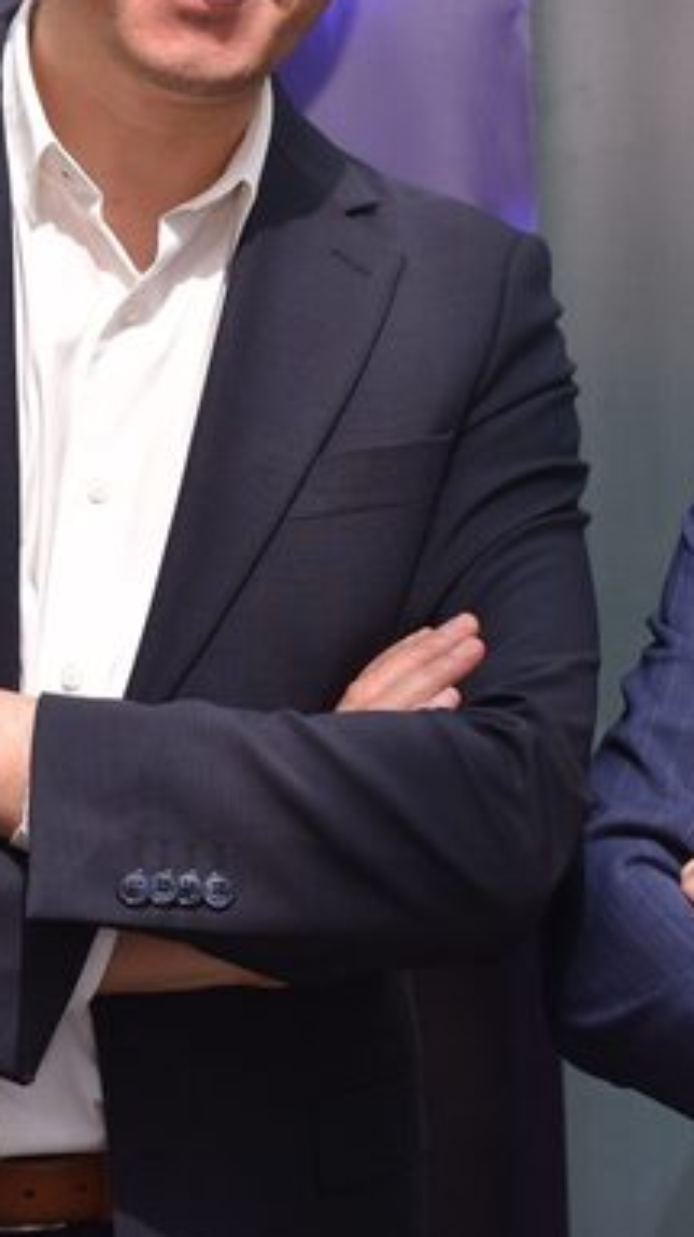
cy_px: 317
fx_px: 4489
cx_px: 513
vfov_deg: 15.6
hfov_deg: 8.8
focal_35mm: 137
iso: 200
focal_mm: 50
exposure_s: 1/250
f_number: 4
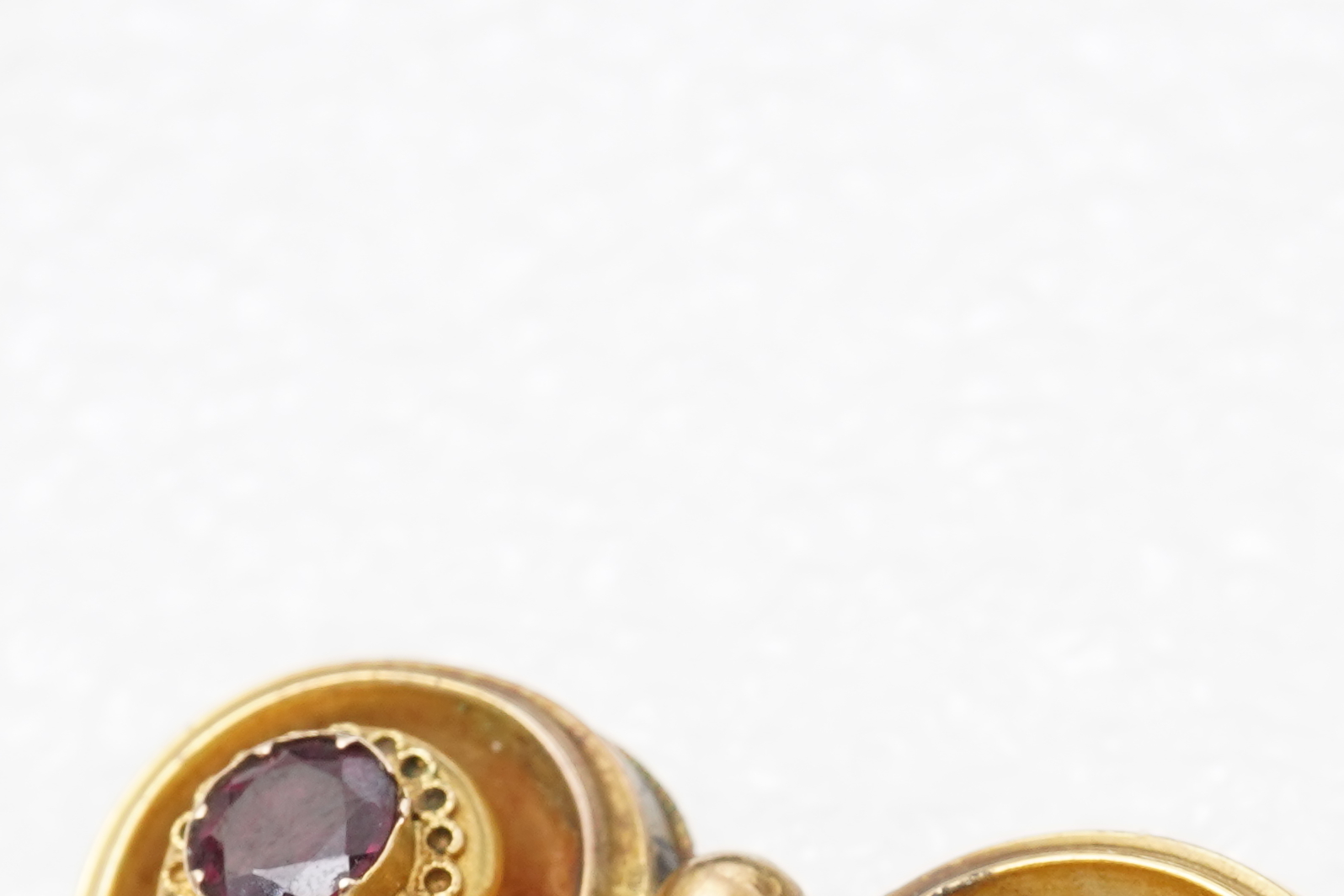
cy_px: 1032
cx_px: 908
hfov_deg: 18.4
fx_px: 4144
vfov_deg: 12.1
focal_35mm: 111
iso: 640
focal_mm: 30
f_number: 18
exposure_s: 1/125
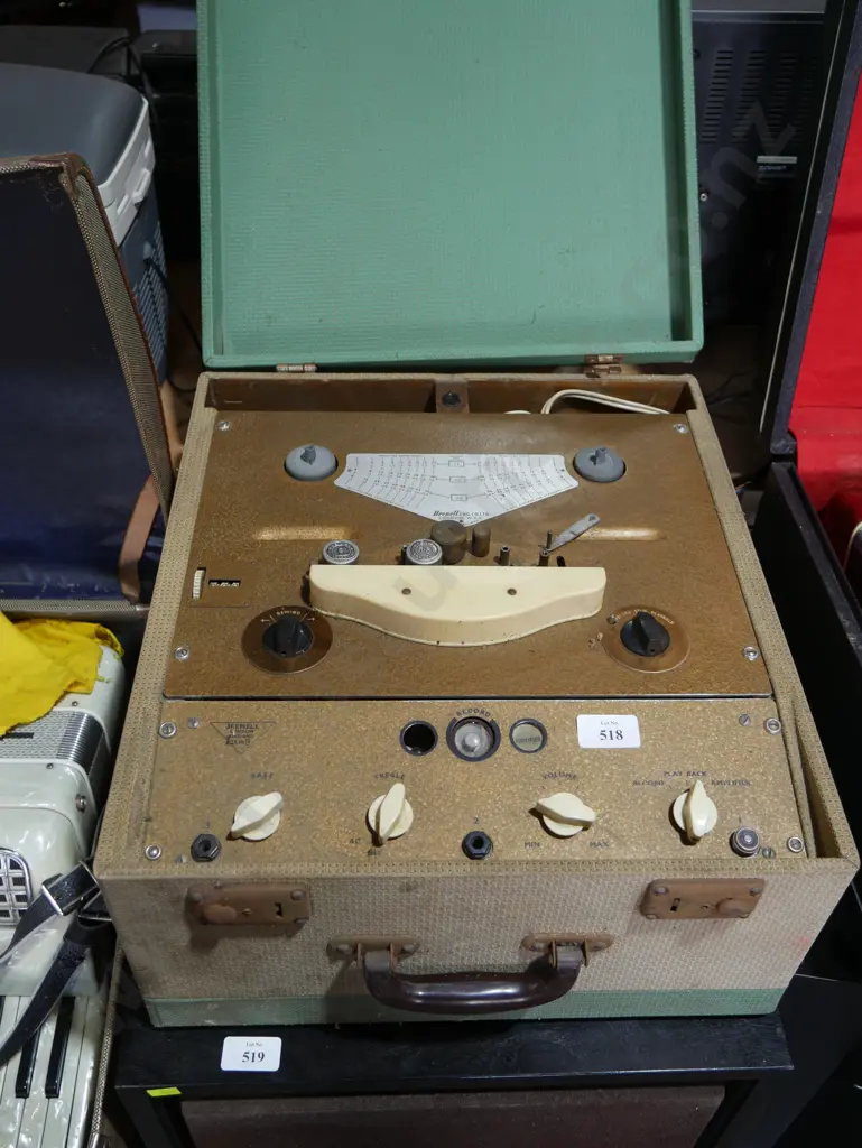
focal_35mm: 32
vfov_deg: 56.8
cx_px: 431
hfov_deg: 44.2
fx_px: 1062
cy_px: 574
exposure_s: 1/80
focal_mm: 16
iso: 200
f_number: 3.6
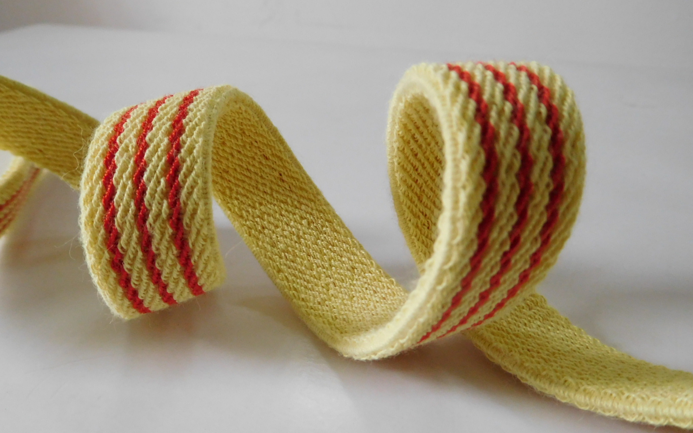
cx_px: 347
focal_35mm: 27
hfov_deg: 68.4
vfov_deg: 45.9
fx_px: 510
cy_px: 243
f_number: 3.4
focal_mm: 4.5
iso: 400
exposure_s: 1/30
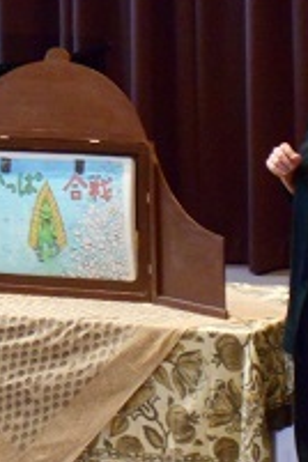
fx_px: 3375
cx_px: 61
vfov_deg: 7.8
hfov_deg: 5.2
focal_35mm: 263
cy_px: 247
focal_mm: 20.1
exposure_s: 1/13
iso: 800
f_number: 6
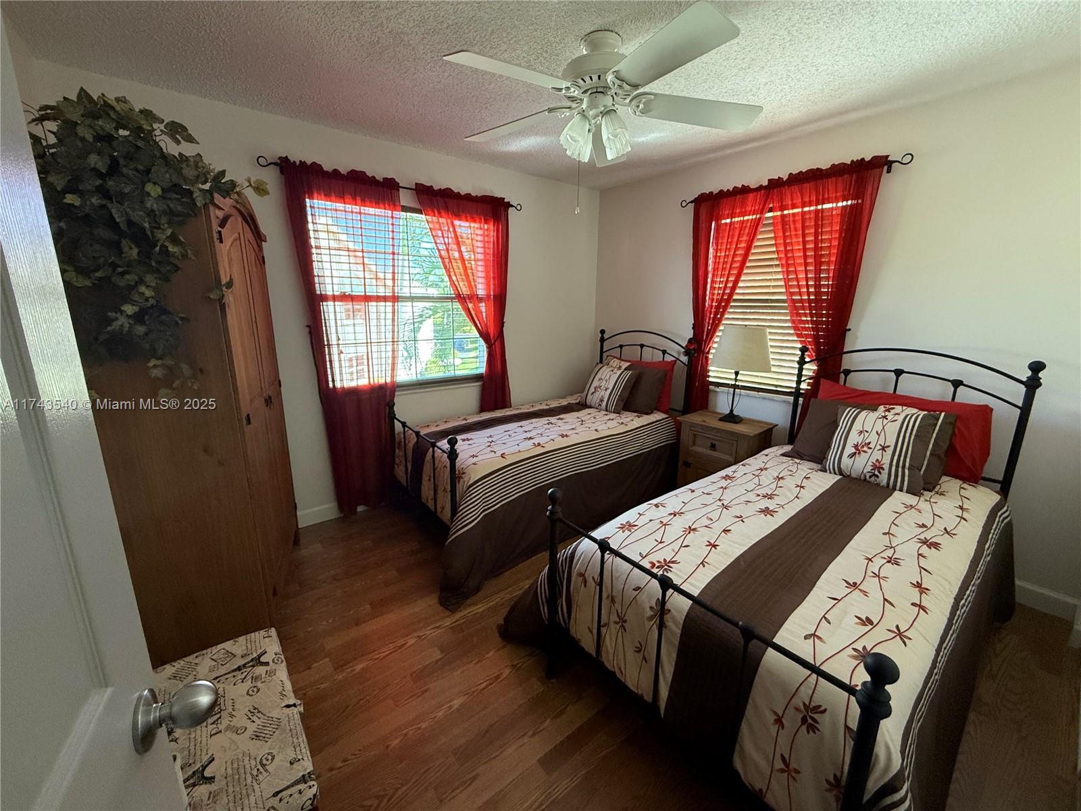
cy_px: 406
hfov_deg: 102.1
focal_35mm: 14
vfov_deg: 85.7
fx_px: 437
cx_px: 540
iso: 400
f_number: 2.2
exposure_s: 1/87
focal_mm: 2.22
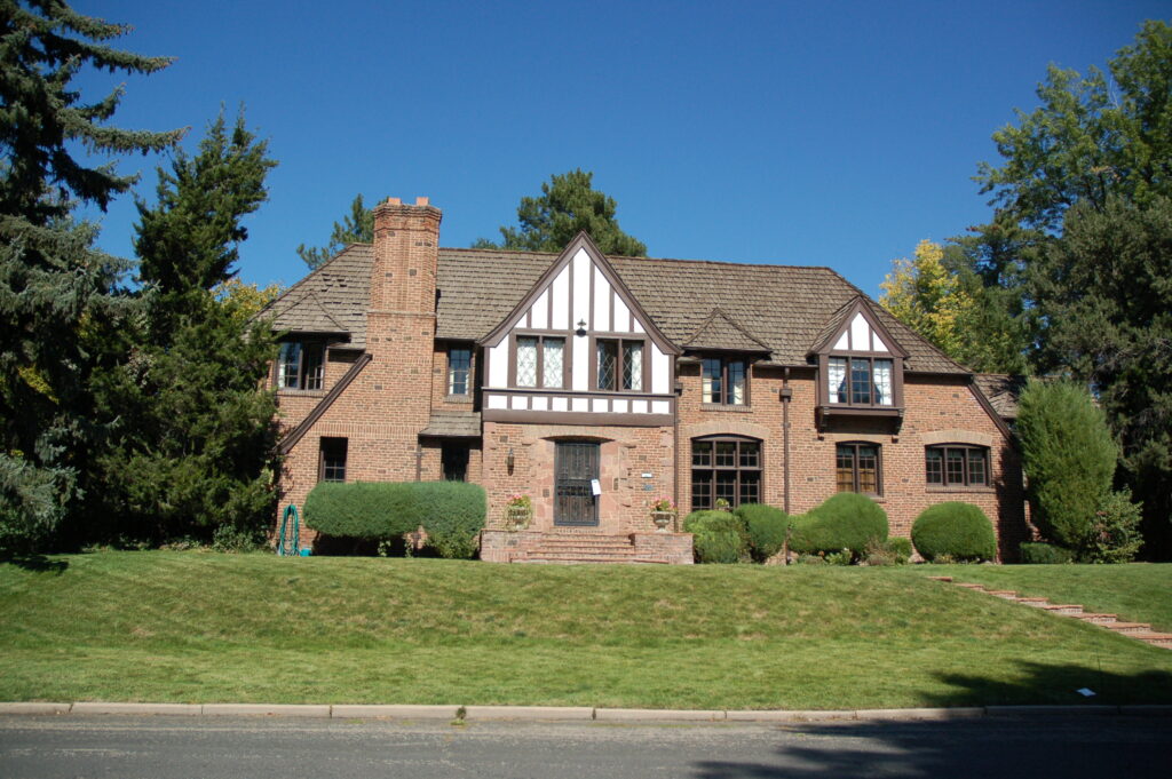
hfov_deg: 67.4
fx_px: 878
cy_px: 390
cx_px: 586
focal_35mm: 27
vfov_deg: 47.9
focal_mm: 18
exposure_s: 1/4000
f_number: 3.5
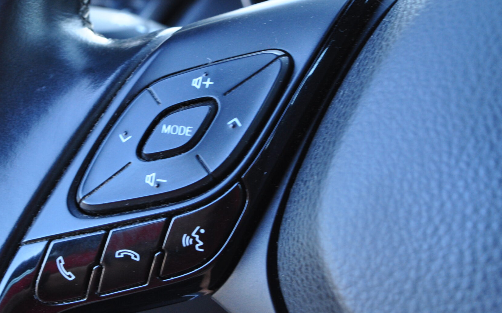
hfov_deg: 29.6
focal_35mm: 69
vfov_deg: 18.9
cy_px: 146
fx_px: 941
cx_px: 154
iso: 500
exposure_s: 1/40
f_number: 5.6
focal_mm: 29
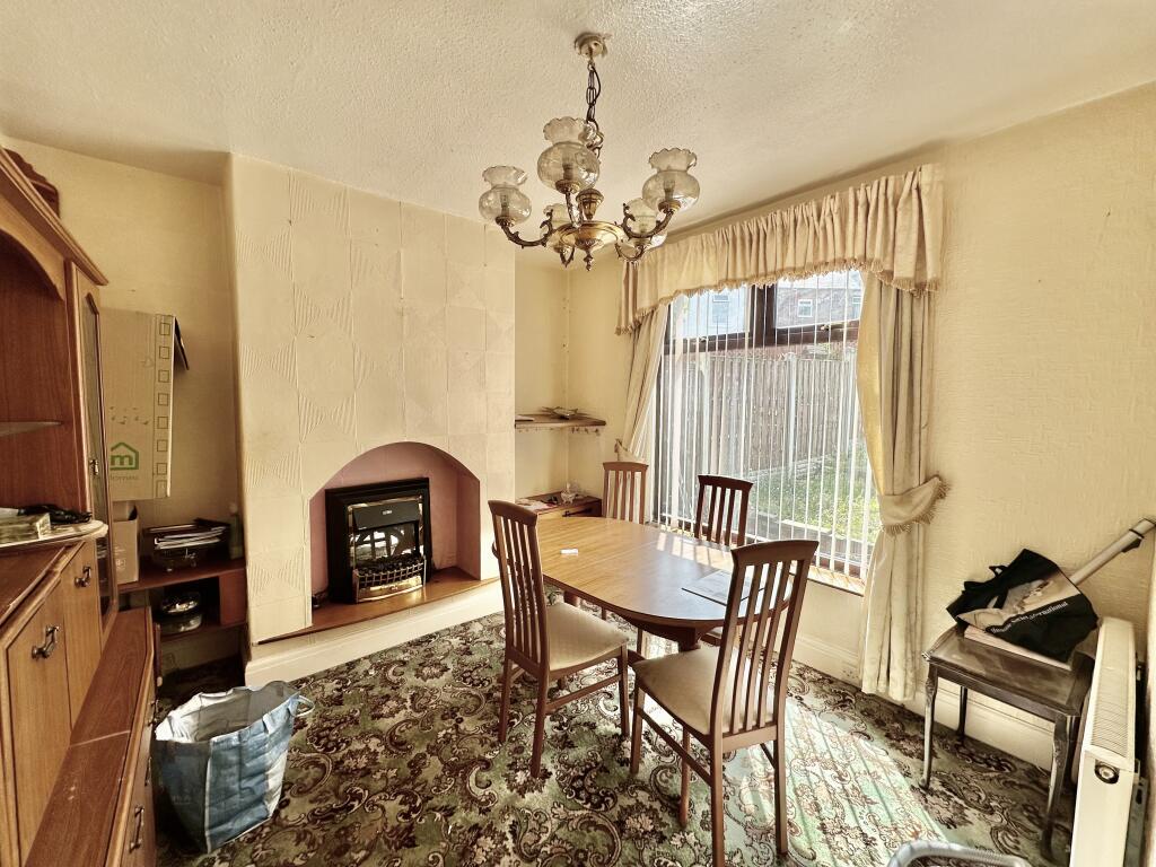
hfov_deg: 102.1
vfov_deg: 85.7
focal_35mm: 14
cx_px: 578
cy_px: 434
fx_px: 468
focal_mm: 2.22
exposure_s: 1/181
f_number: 2.2
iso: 40
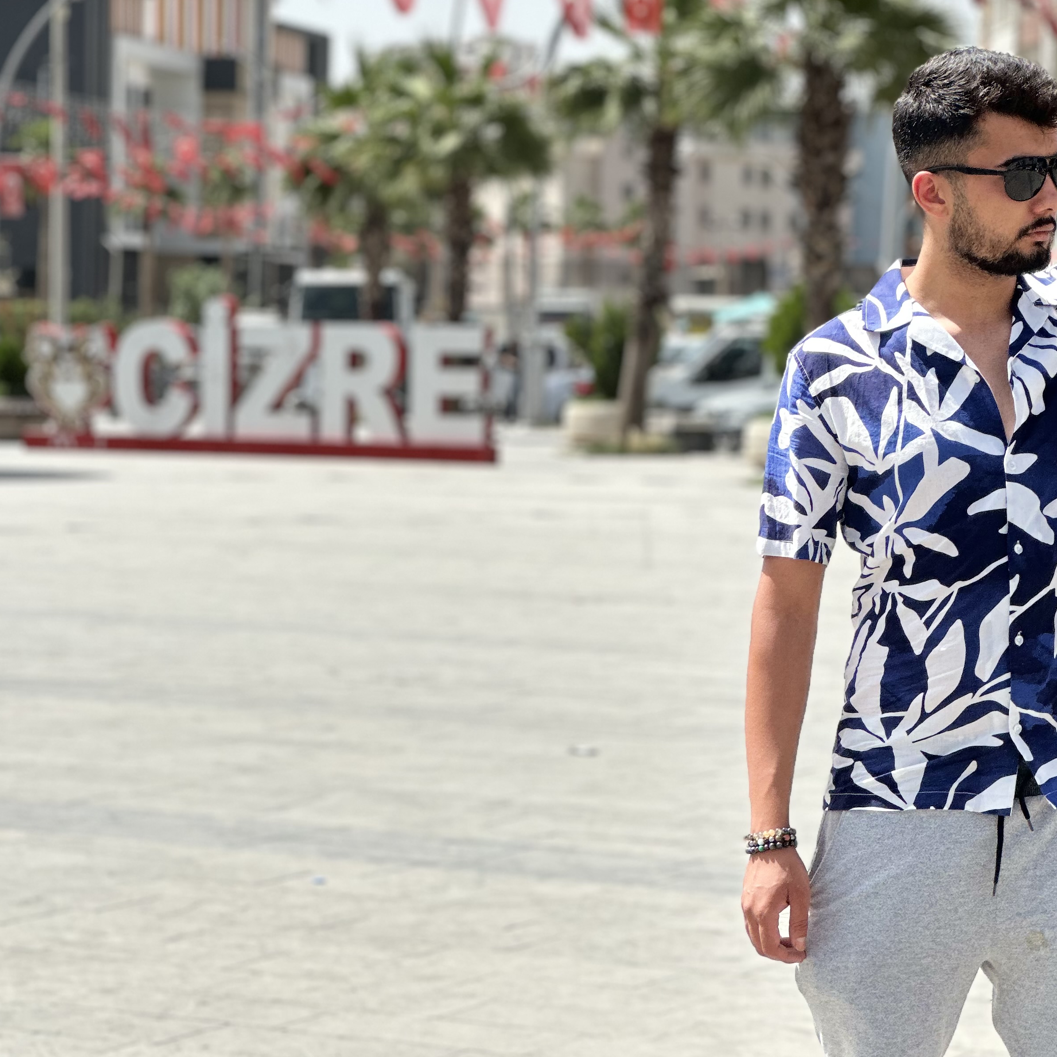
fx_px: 3973
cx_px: 637
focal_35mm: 115
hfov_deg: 15.1
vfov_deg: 15.2
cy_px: 536
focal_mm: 9
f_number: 2.8
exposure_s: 1/747
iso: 32
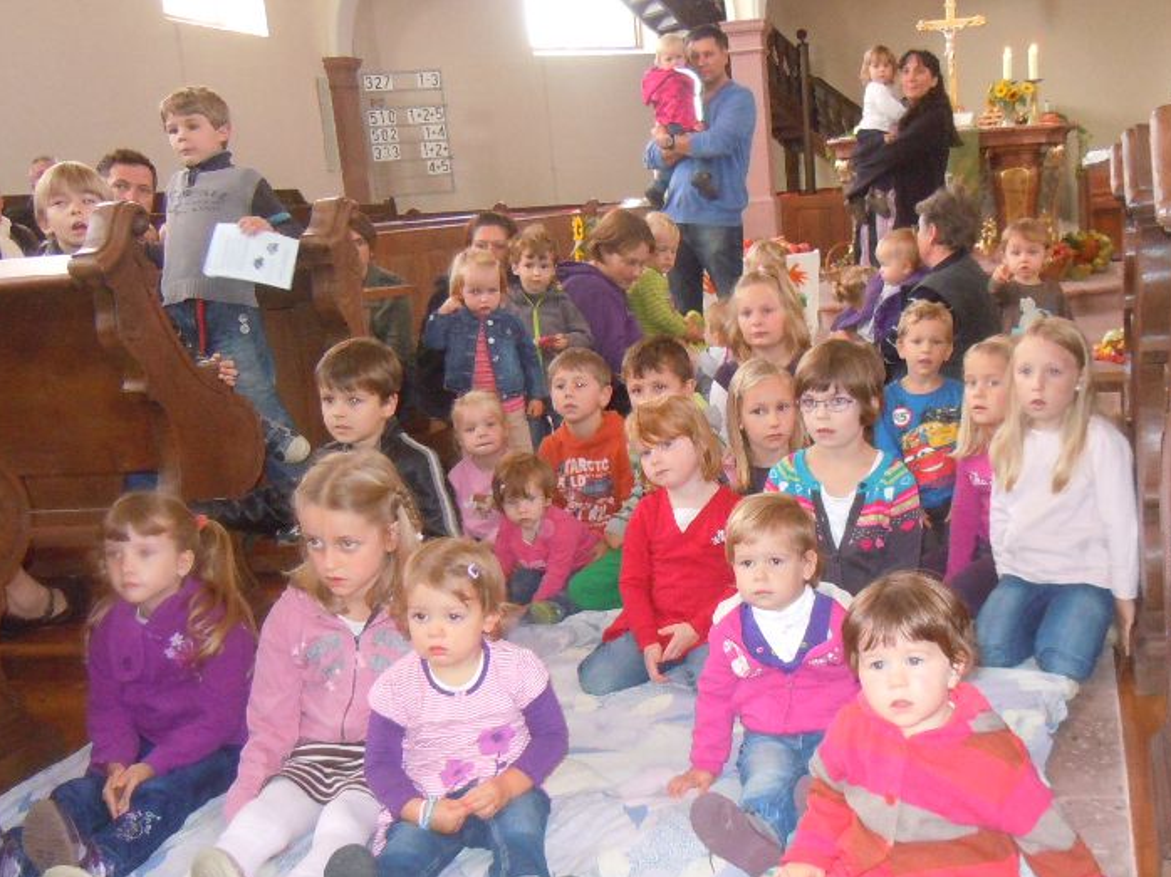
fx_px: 1454
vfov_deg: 33.5
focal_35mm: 43
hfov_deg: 43.5
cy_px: 520
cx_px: 743
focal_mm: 5.4
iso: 640
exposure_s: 1/30
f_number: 3.5
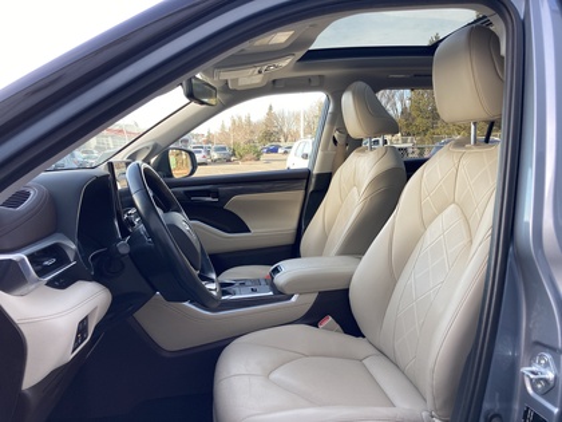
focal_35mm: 28
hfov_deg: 63.4
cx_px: 281
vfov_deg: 49.7
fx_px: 455
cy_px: 211
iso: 50
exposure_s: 1/121
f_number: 1.8
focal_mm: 3.99
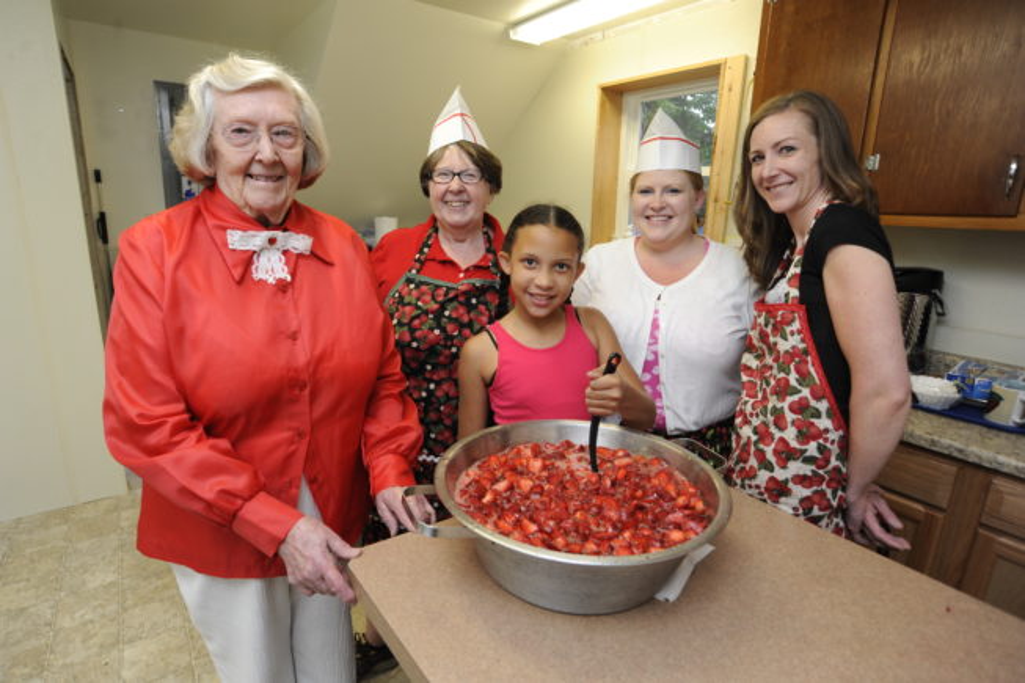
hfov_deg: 84.0
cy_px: 342
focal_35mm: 20
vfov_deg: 61.9
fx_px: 569
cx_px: 512
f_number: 7.1
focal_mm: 20
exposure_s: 1/80
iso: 800
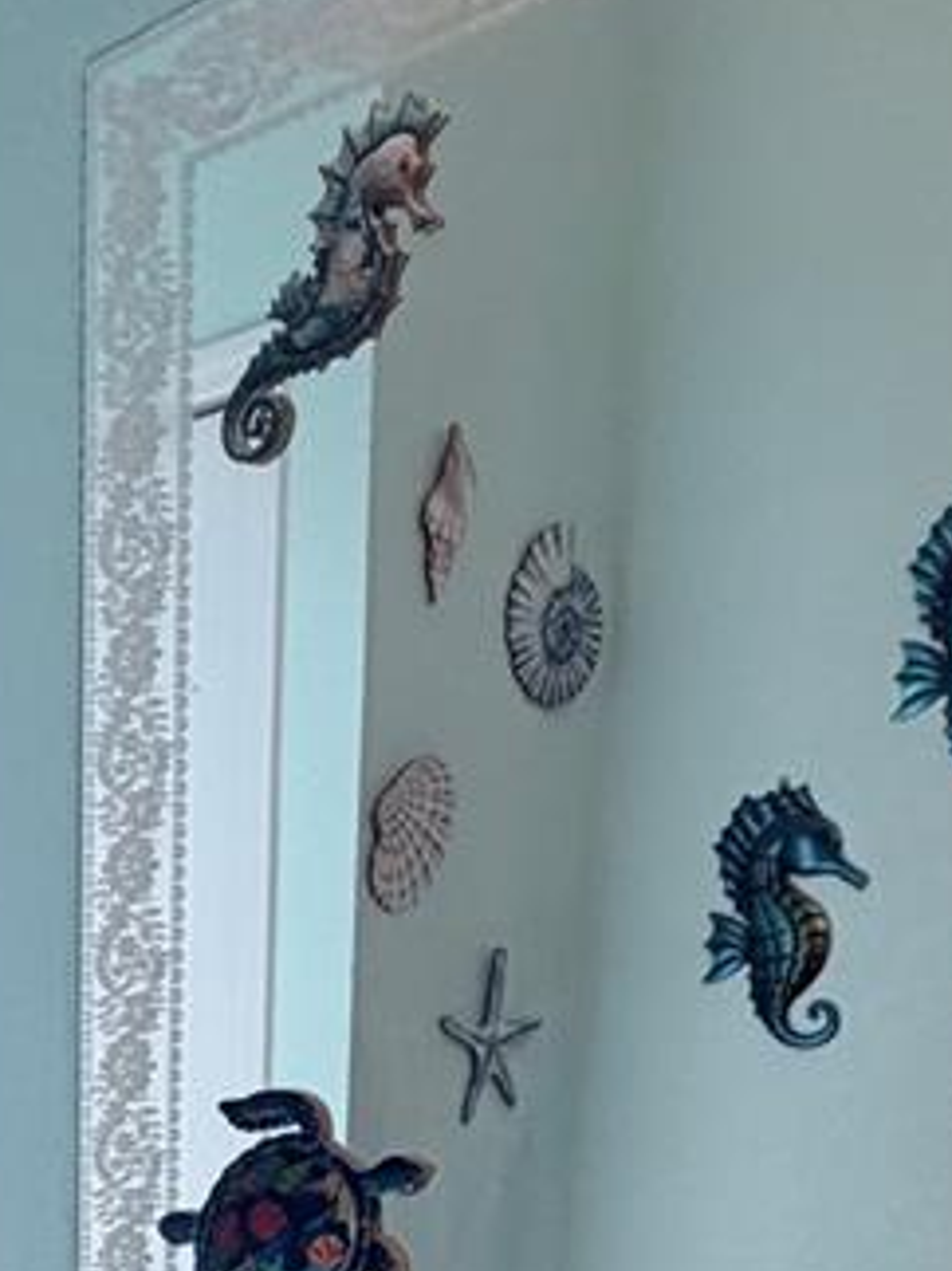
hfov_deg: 23.8
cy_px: 1452
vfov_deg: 31.8
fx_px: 1908
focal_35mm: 52
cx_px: -366
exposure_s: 1/60
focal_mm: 2.22
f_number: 2.2
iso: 200
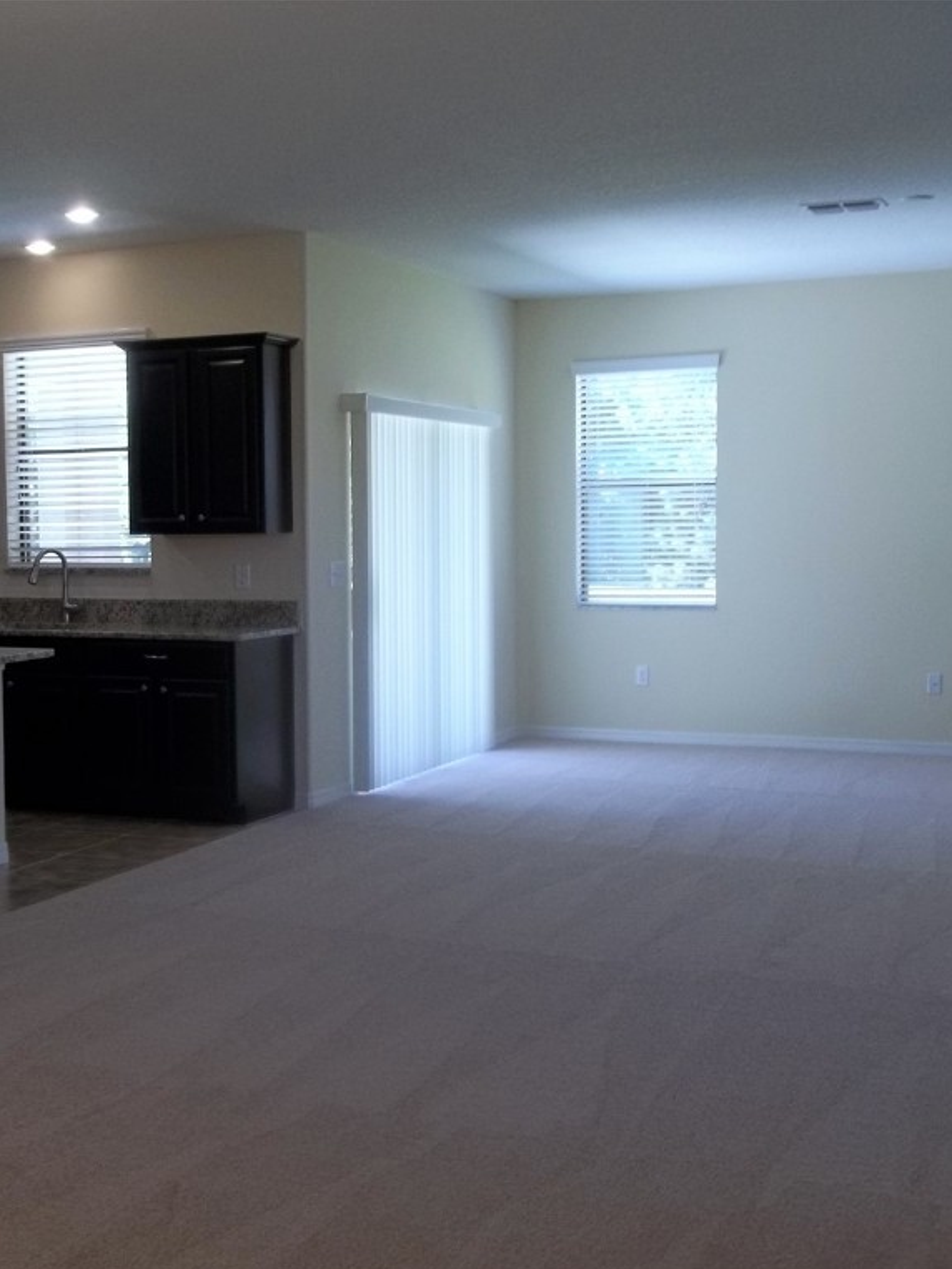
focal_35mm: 43
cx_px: 318
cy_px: 638
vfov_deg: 43.8
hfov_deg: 33.3
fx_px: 1576
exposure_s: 1/40
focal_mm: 5.7
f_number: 2.9
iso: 64
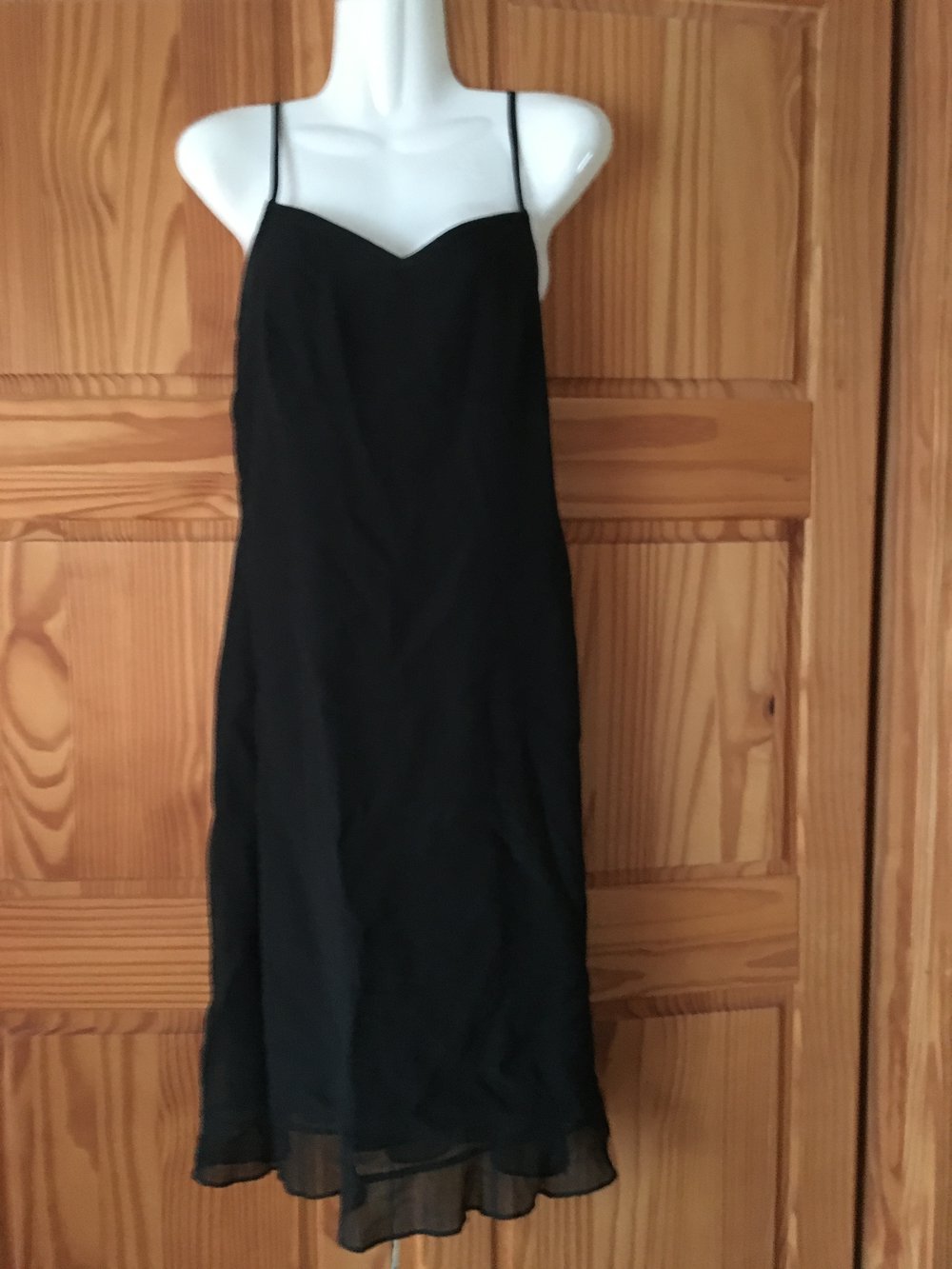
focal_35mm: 29
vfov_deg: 61.7
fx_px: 1063
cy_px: 634
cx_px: 476
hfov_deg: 48.2
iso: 640
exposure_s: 1/17
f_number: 2.2
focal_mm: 4.15
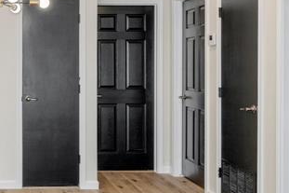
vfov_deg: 24.1
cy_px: 71
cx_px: 0
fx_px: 449
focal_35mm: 56
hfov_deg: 32.8
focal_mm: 17
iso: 400
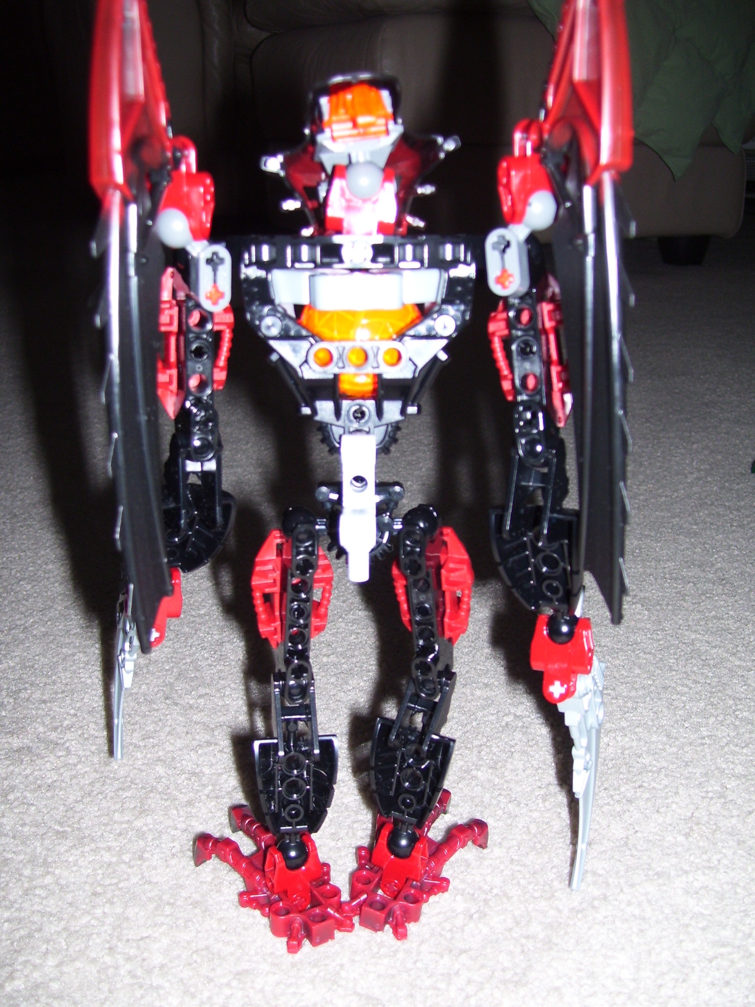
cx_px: 378
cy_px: 504
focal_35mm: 37
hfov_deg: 38.7
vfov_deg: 50.1
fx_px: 1076
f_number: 2.7
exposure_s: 1/60
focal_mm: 6
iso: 80
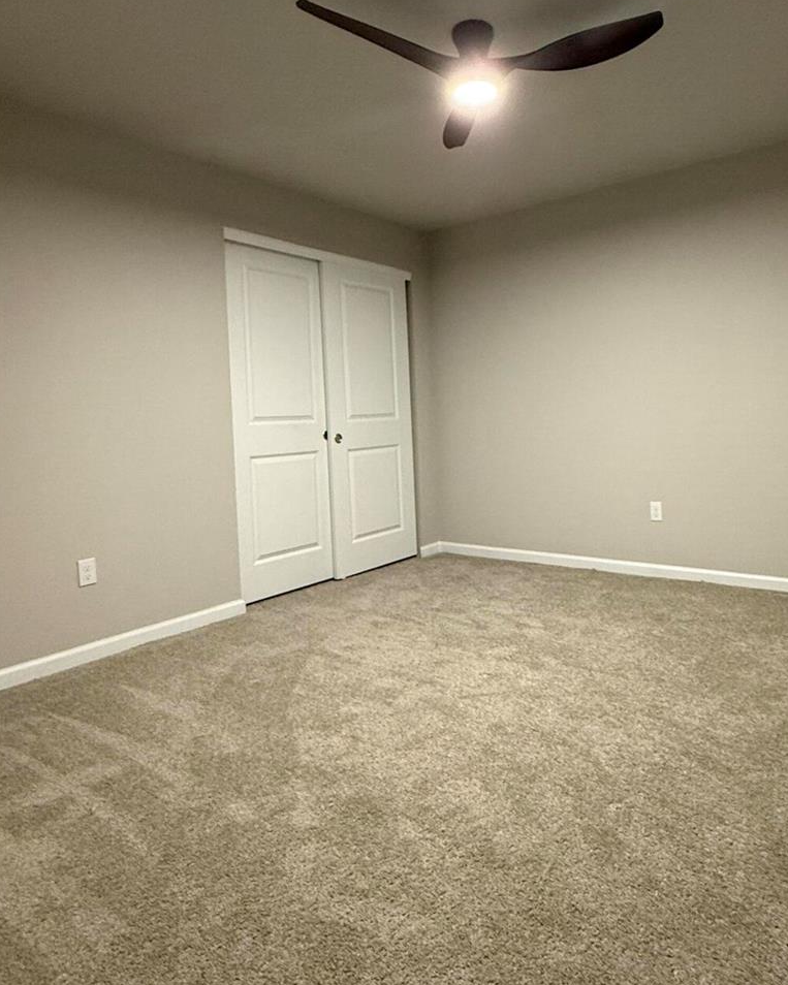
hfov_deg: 62.4
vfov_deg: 74.8
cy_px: 435
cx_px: 484
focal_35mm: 22
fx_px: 641
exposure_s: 1/60
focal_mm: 2.22
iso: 500
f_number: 2.2
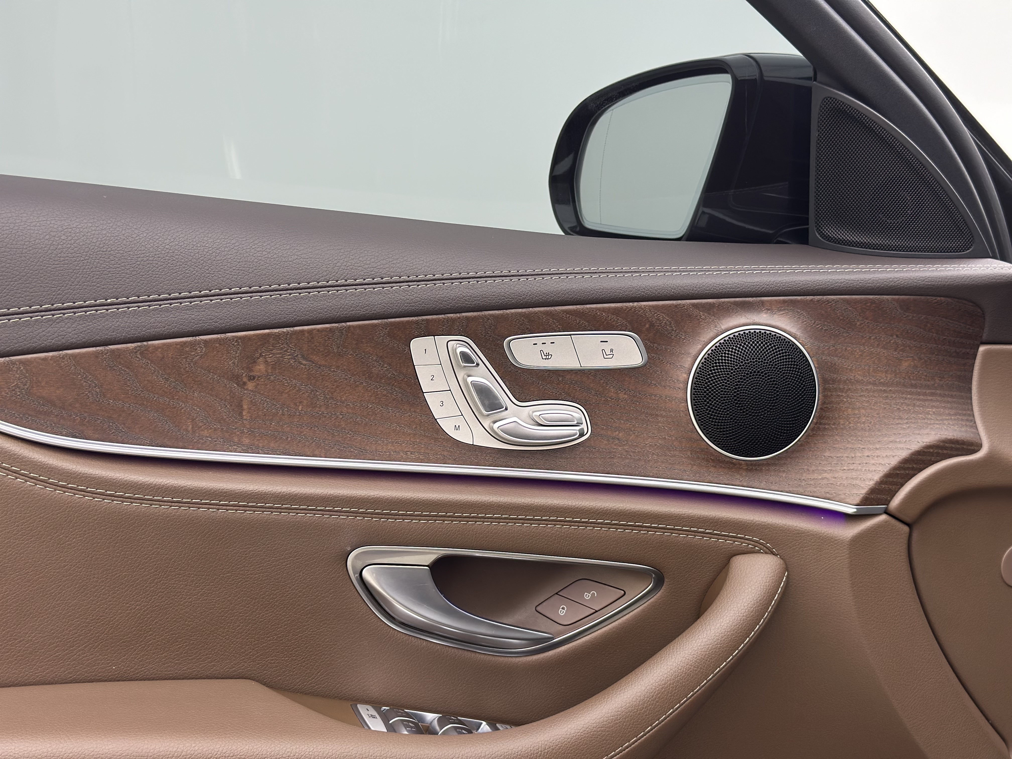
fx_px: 1403
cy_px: 380
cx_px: 506
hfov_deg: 39.7
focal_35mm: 48
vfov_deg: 30.3
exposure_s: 1/100
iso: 80
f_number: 1.78
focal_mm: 6.86
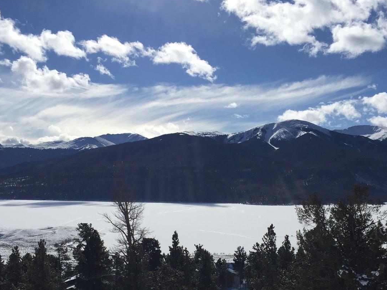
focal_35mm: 43
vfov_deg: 33.1
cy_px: 210
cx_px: 194
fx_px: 481
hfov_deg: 43.9
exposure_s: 1/7937
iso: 32
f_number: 2.2
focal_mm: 4.15
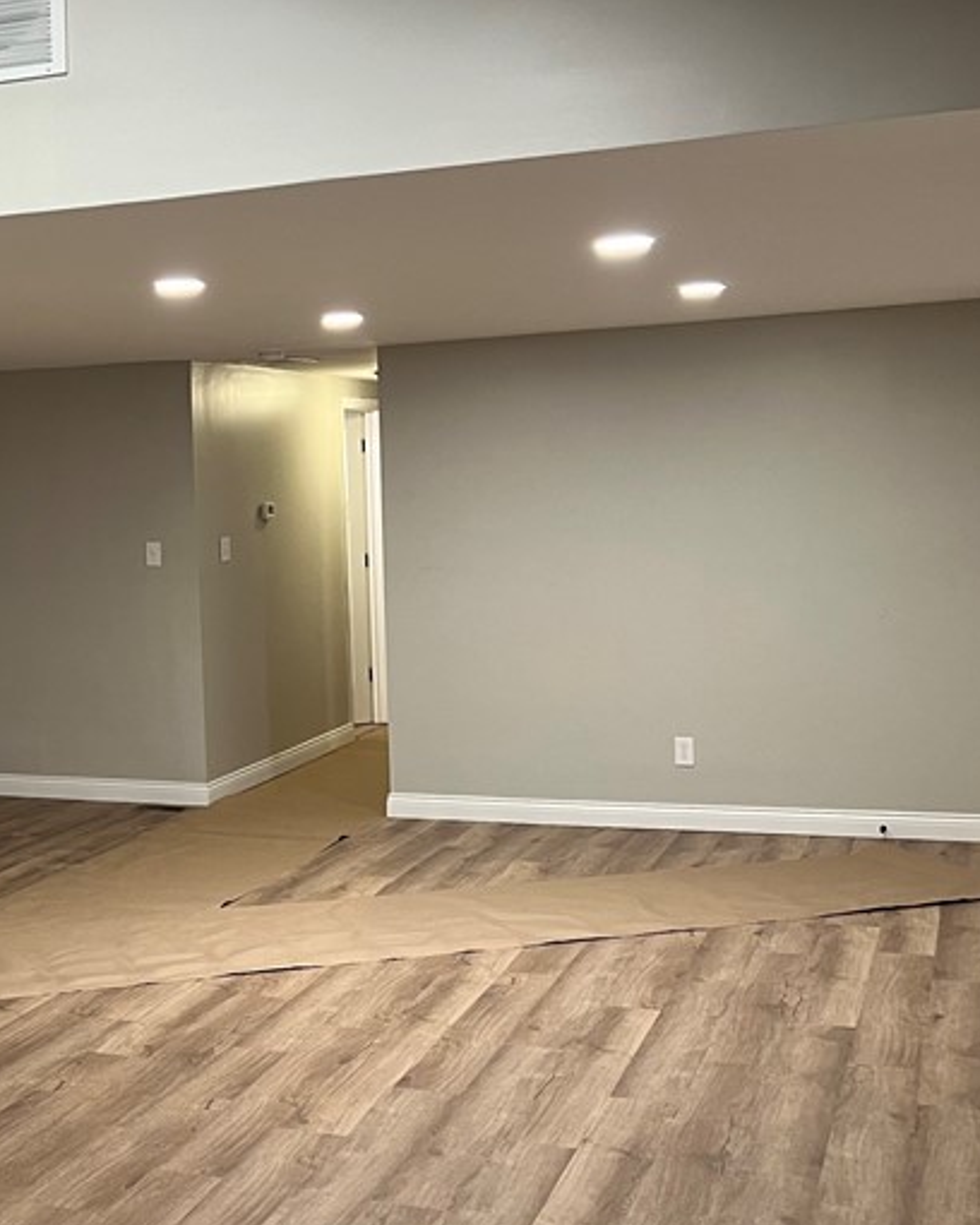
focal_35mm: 51
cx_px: 127
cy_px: 567
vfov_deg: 36.6
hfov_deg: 28.7
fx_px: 1849
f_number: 1.5
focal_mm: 5.7
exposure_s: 1/67
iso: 125
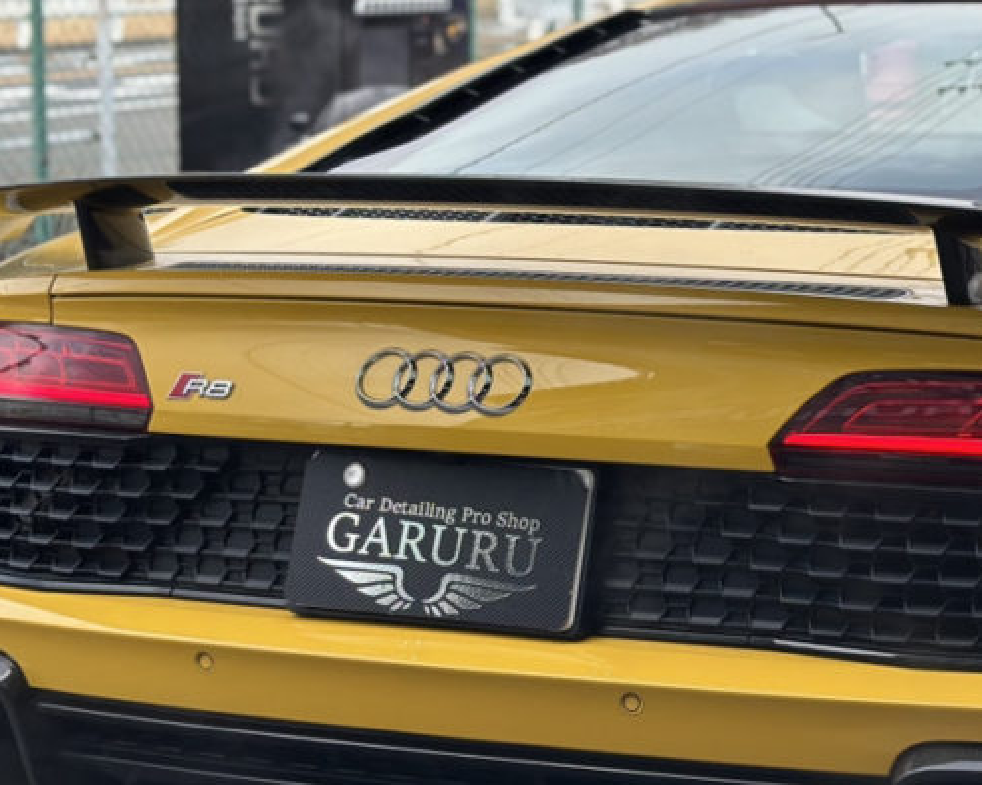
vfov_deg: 15.9
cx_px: 803
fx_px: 2819
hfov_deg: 19.5
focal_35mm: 97
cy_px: 422
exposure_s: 1/1414
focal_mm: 6.86
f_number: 1.78
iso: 80
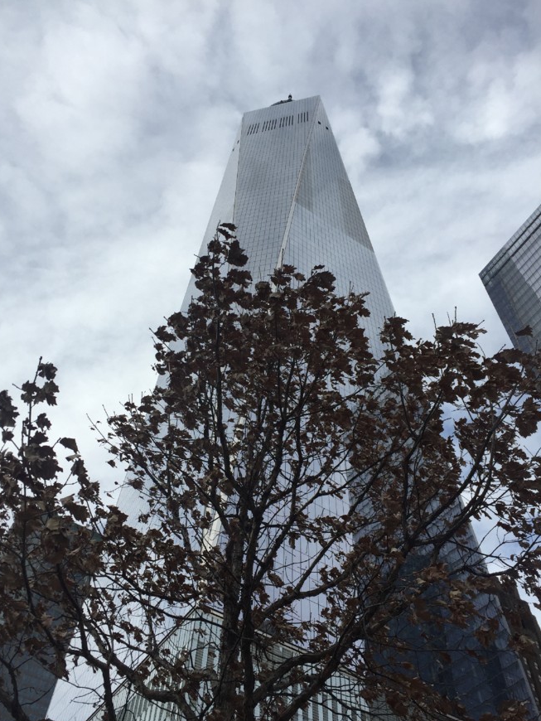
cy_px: 395
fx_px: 666
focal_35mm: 32
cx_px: 247
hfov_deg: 44.1
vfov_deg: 56.7
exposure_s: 1/1364
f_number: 2.2
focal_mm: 4.15
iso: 32
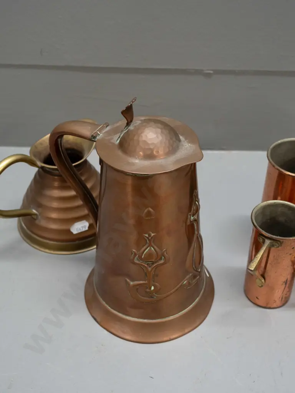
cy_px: 196
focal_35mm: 46
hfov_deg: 31.5
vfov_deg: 41.2
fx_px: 523
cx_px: 148
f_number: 5.6
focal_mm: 23
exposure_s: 1/60
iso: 1600
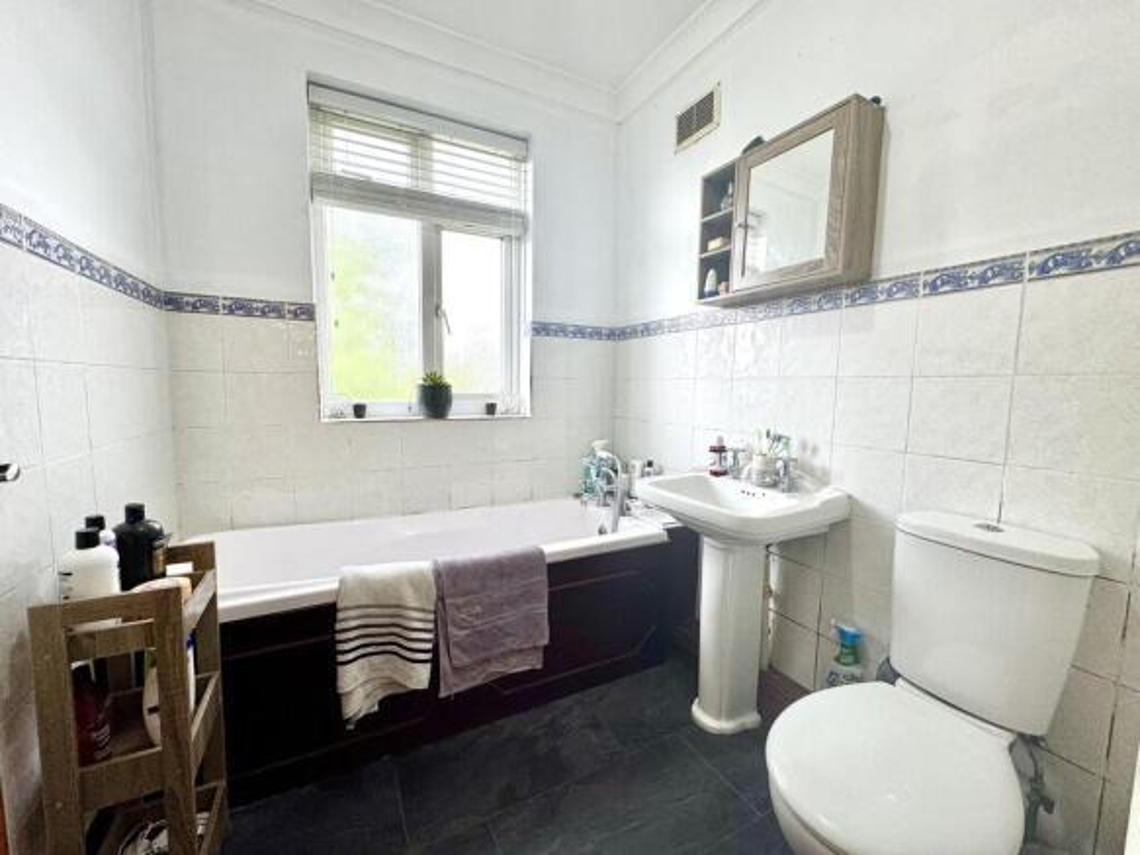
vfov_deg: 85.7
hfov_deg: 102.1
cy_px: 428
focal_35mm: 14
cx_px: 570
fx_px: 461
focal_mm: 2.22
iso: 100
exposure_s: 1/100
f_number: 2.2
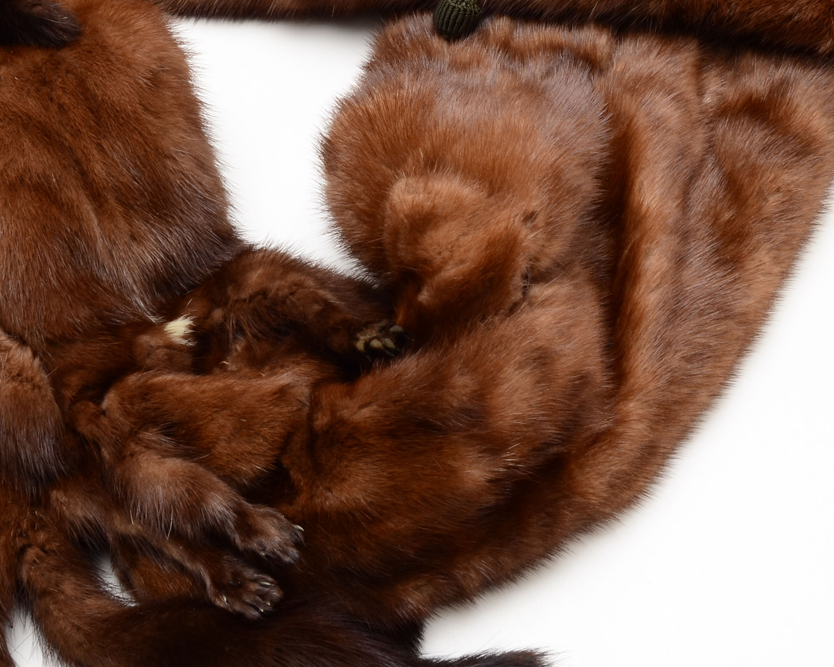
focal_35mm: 57
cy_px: 239
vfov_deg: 26.6
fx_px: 1407
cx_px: 302
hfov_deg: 32.8
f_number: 16
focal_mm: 19
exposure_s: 1/160
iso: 100
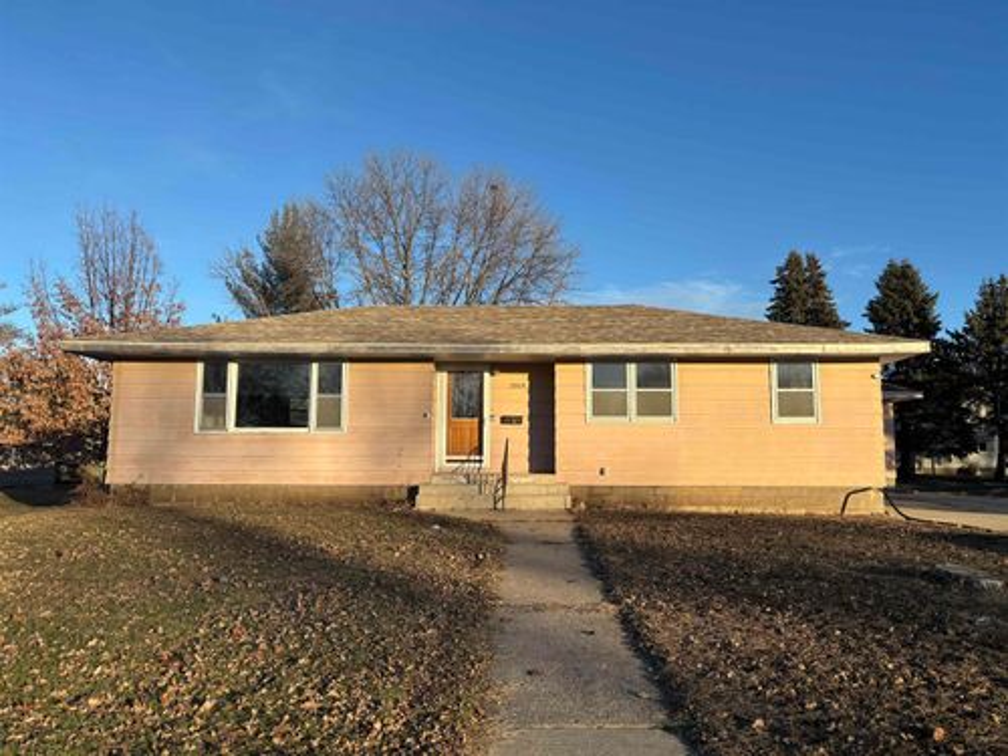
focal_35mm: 26
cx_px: 504
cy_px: 378
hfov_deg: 67.3
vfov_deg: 53.1
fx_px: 757
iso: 50
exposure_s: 1/2105
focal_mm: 5.96
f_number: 1.6
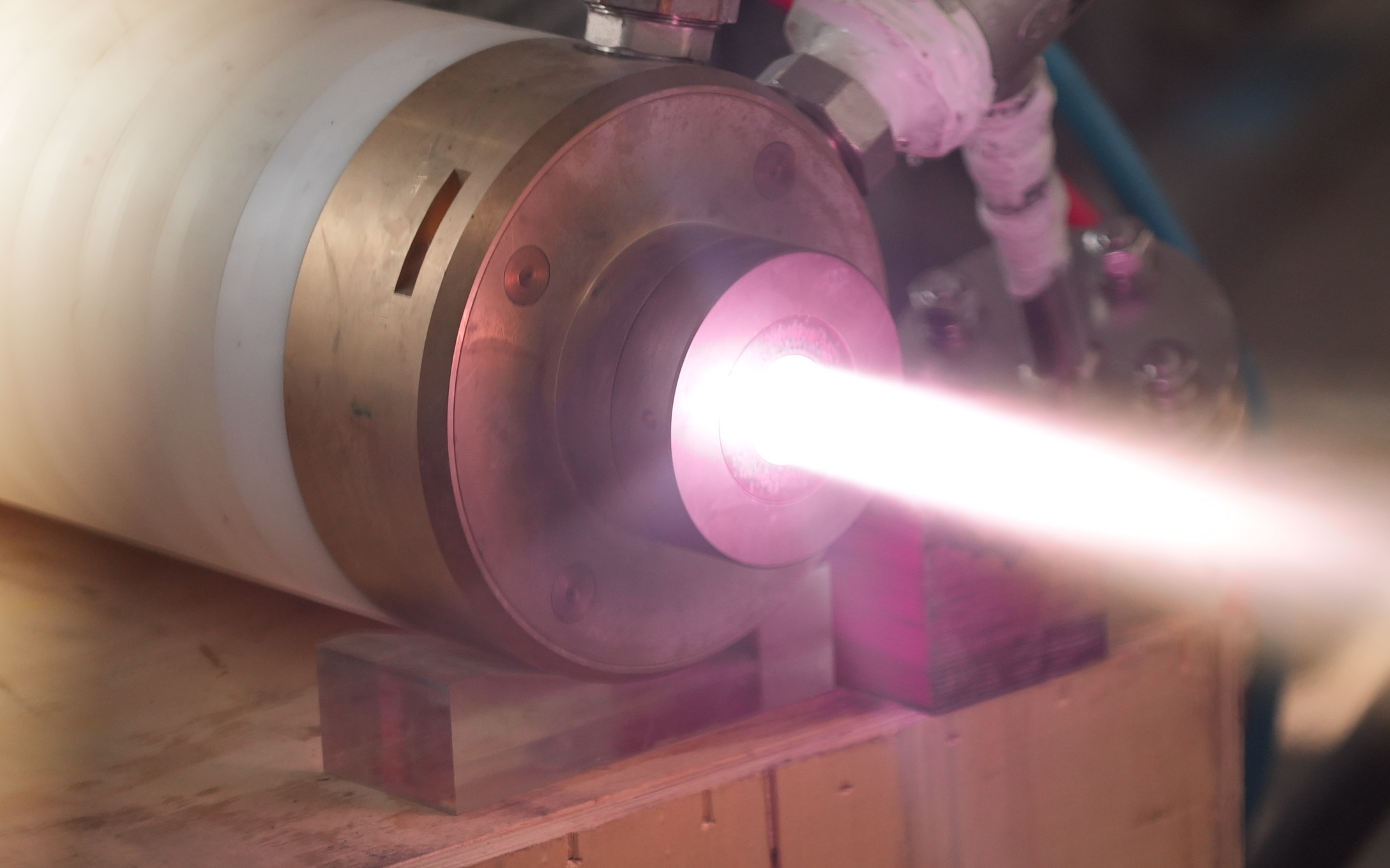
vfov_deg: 7.8
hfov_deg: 12.4
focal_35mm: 169
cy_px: 380
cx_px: 929
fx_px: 6401
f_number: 4
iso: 1000
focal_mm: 103
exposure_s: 1/200
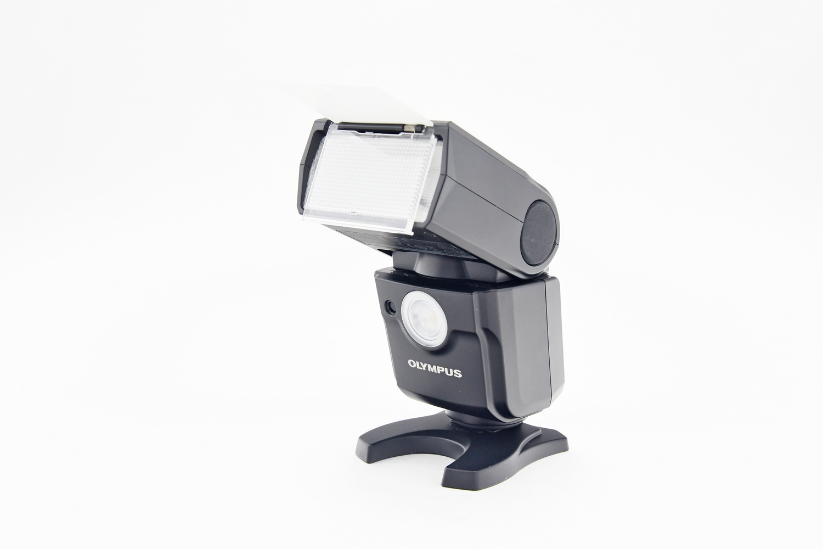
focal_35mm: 46
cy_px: 274
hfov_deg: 42.7
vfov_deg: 29.2
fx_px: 1052
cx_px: 412
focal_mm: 31
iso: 1000
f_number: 8
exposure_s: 1/100
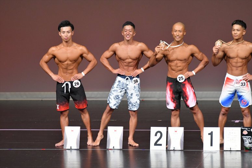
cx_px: 126
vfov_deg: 4.6
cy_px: 84
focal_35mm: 300
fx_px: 2099
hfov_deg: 6.9
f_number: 5.6
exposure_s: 1/400
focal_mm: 200
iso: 4000
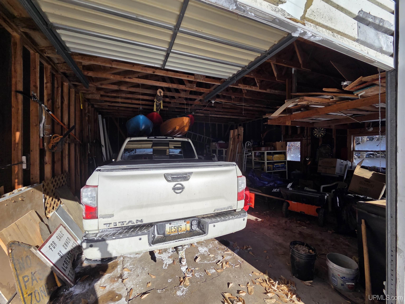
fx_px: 152
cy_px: 152
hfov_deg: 106.2
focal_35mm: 13
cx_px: 202
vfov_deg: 89.9
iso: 64
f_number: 2.2
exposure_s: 1/2000
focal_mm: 2.2
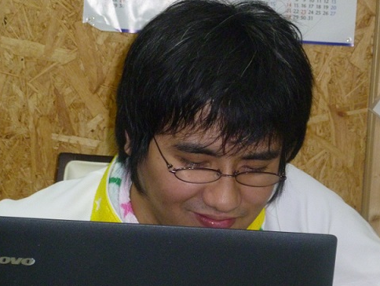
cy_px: 115
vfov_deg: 12.6
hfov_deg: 16.7
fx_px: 1297
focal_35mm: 118
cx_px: 200
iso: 400
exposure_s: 1/60
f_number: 5
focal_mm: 15.3
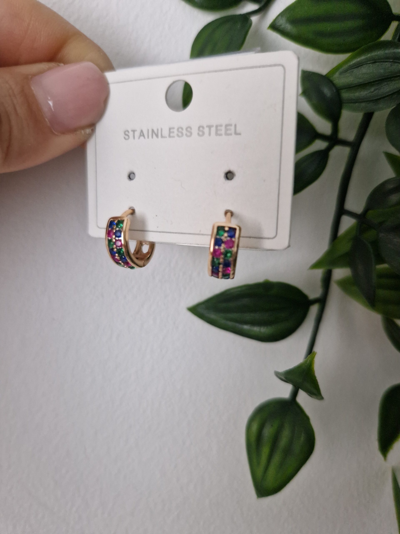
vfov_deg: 73.9
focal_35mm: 23
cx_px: 200
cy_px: 267
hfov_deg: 58.9
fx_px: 354
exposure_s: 1/100
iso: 125
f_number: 1.8
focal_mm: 5.4
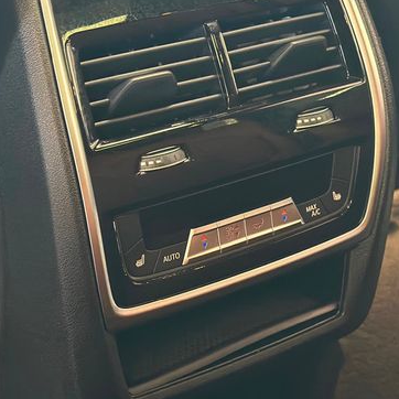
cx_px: 226
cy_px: 206
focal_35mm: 75
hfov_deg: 23.0
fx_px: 978
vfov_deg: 23.1
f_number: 1.78
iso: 800
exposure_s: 1/30
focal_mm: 6.86
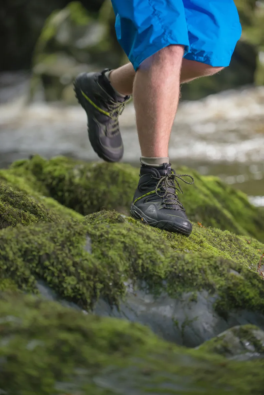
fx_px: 1483
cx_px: 132
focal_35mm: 135
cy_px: 198
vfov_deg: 15.2
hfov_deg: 10.2
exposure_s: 1/1000
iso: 400
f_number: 3.2
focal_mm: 135
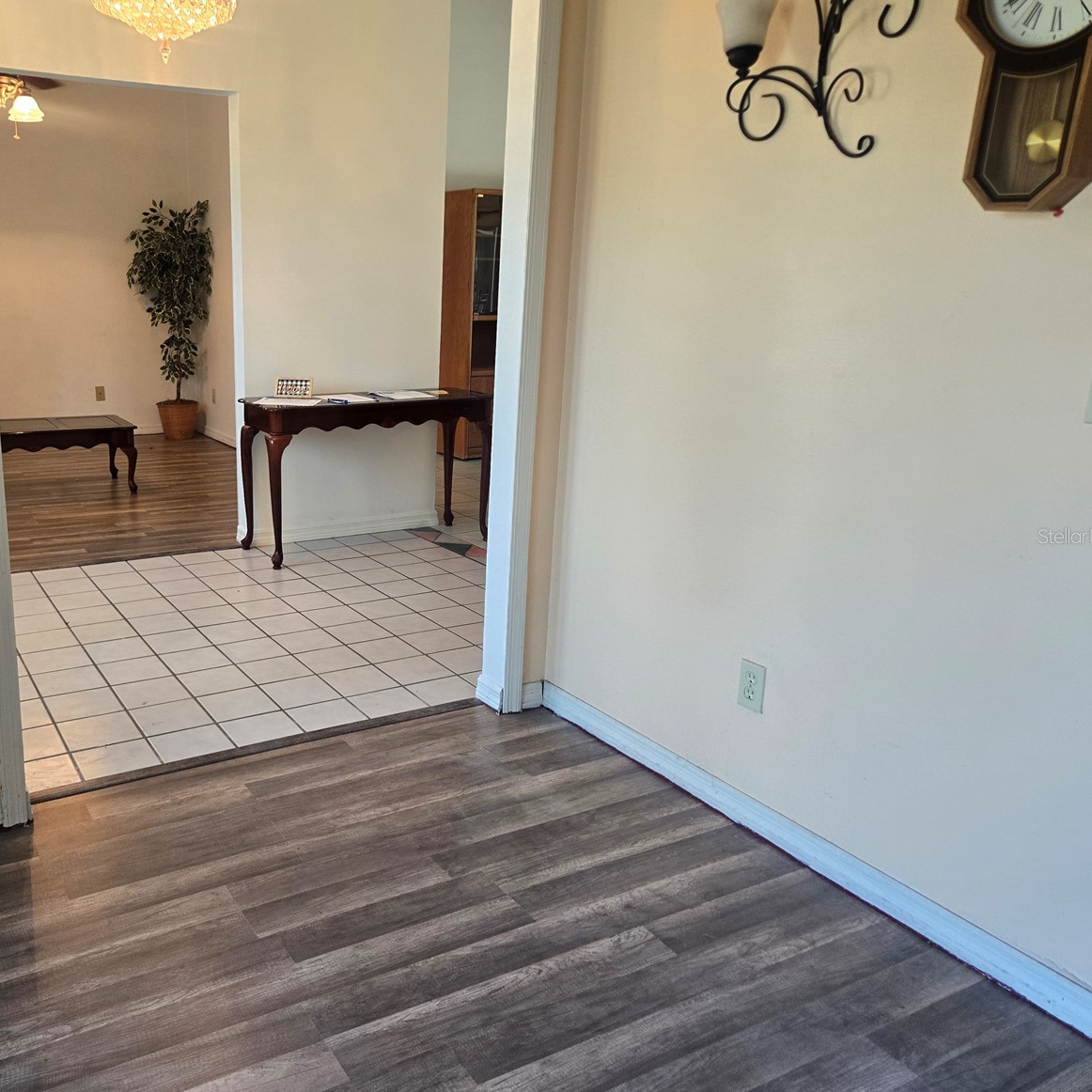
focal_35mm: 28
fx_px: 999
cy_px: 536
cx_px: 375
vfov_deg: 57.3
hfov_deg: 56.2
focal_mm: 5.4
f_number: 1.8
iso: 200
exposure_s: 1/120
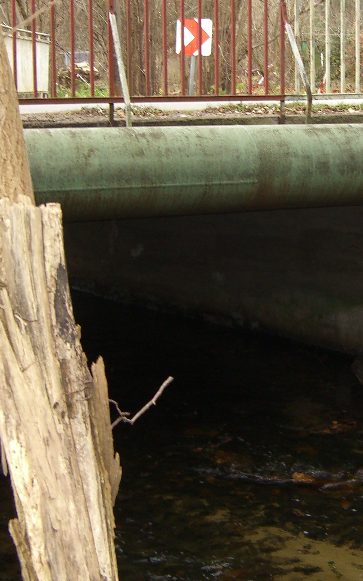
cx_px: 291
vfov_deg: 28.2
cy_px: 282
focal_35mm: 73
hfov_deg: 17.7
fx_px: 1156
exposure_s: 1/60
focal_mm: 7.9
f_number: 2.8
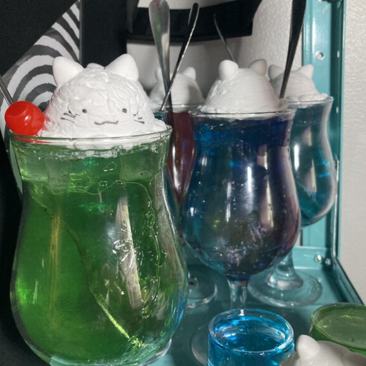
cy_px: 179
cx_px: 181
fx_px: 407
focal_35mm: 34
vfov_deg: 48.4
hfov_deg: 48.4
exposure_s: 1/45
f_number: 1.8
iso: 320
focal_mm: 3.99
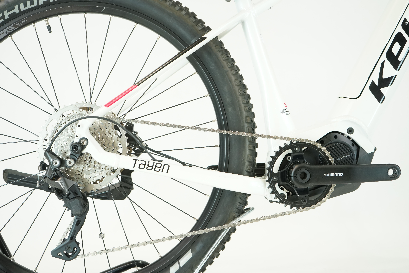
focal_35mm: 41
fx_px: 466
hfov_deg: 47.4
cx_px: 204
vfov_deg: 32.6
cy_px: 136
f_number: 5
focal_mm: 41
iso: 1600
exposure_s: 1/200
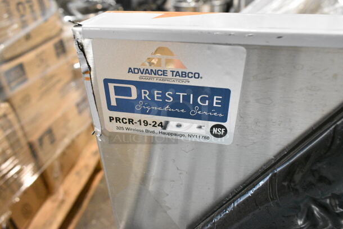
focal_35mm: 27
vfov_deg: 48.0
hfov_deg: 67.3
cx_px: 172
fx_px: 257
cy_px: 114
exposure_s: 1/200
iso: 6400
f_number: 7.1
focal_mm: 18
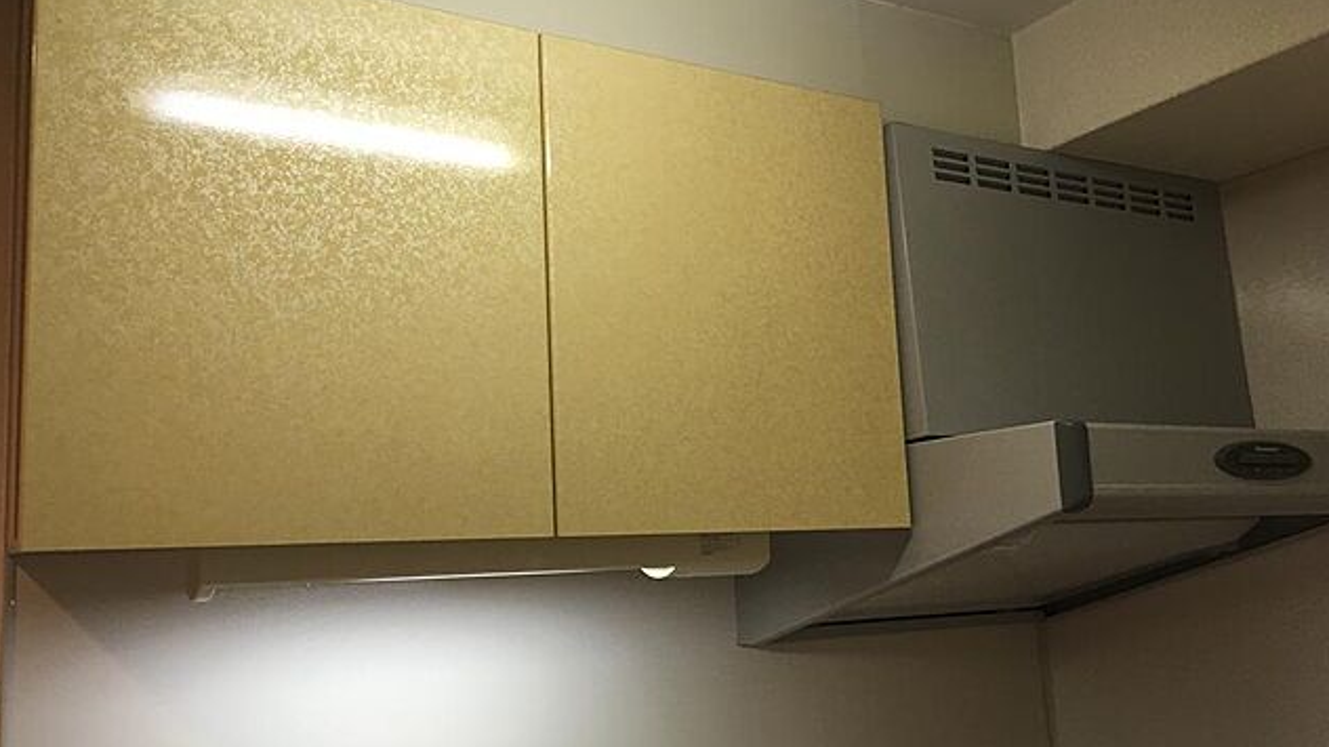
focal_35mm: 32
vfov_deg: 36.6
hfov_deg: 61.0
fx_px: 1127
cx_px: 660
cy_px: 412
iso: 40
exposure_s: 1/30
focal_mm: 4.15
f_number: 2.2
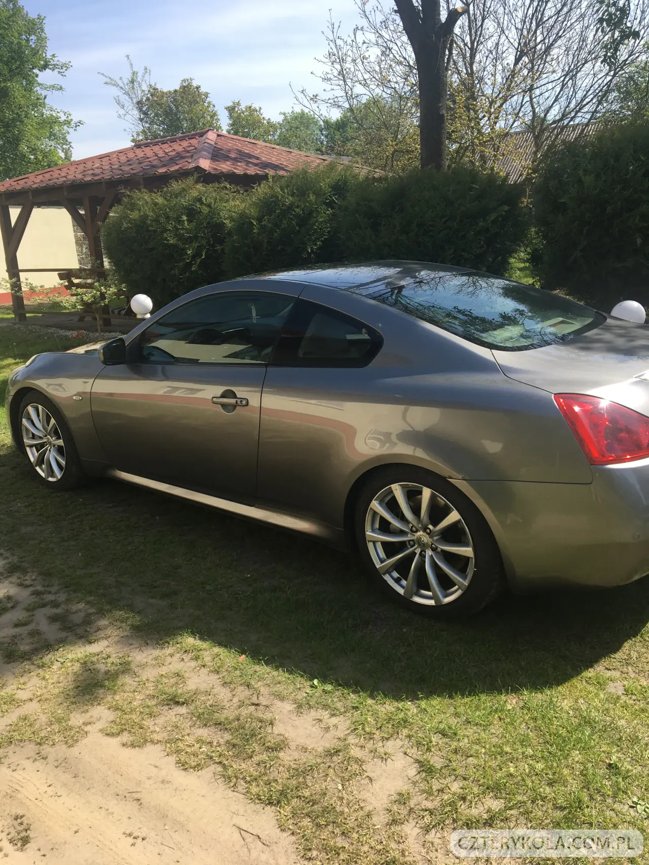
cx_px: 324
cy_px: 432
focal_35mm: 29
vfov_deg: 61.7
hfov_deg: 48.2
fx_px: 725
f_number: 2.2
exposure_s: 1/864
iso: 25
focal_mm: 4.15
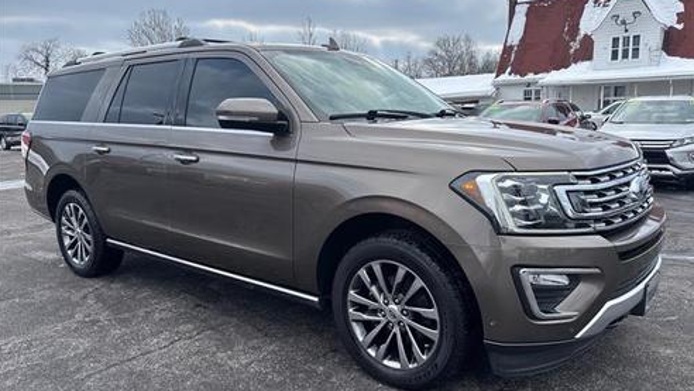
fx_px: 534
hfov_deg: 66.1
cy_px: 206
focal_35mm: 29
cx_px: 351
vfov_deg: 40.2
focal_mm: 5.96
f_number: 1.6
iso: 50
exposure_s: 1/1949
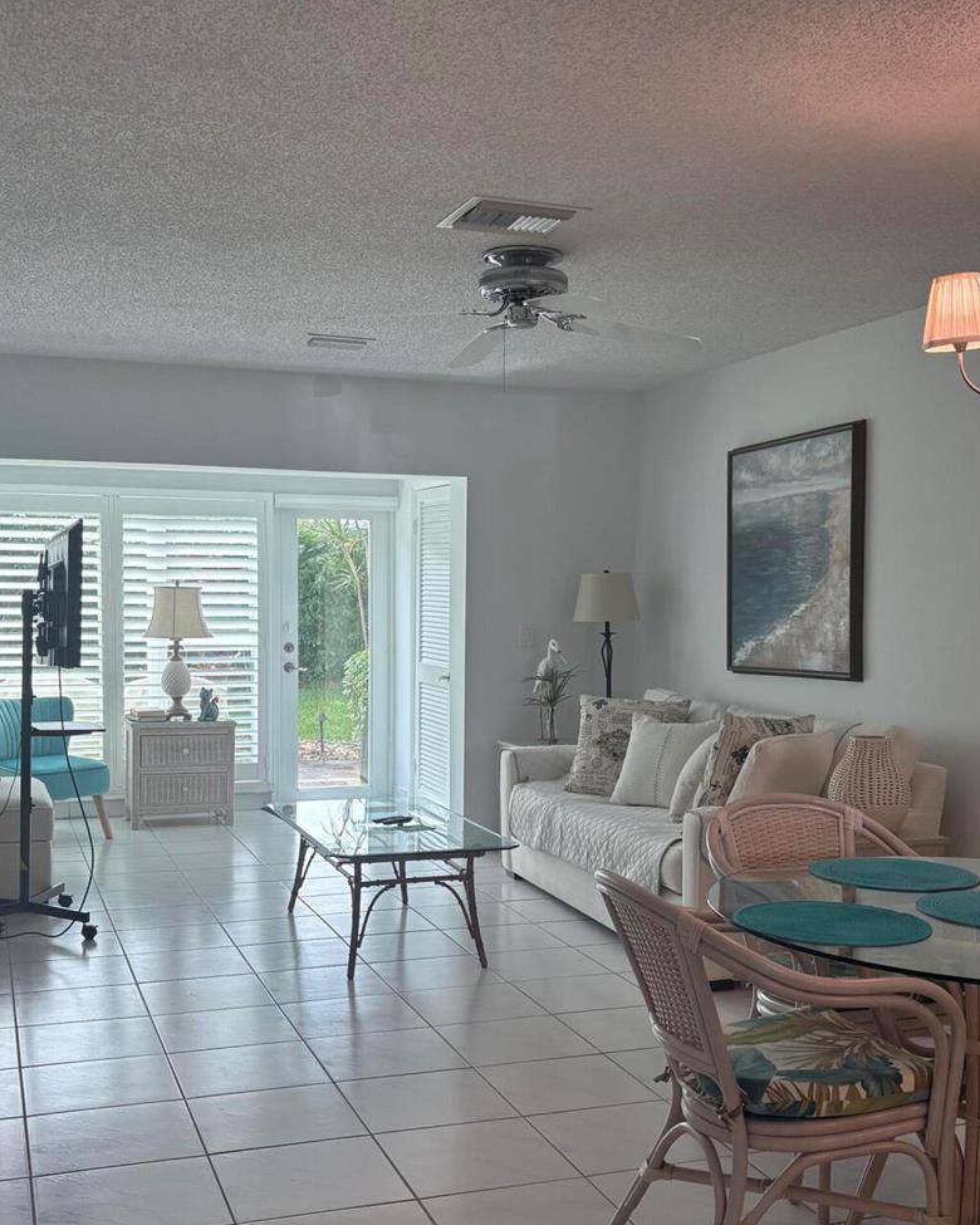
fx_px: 1450
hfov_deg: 37.3
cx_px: 513
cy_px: 673
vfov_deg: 45.7
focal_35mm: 40
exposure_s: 1/236
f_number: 1.6
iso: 80
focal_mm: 5.96
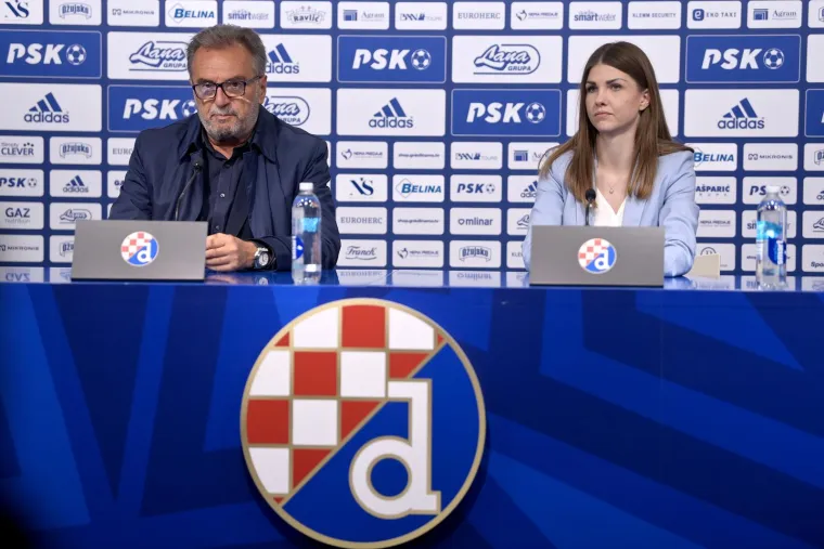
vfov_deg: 11.0
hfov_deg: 16.4
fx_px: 2861
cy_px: 274
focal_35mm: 125
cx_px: 412
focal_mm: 125
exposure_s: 1/640
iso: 1000
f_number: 2.8
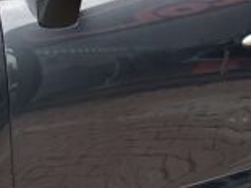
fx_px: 898
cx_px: -16
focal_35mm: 124
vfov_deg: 11.9
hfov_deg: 15.5
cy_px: 130
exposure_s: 1/850
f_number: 1.78
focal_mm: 6.86
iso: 80
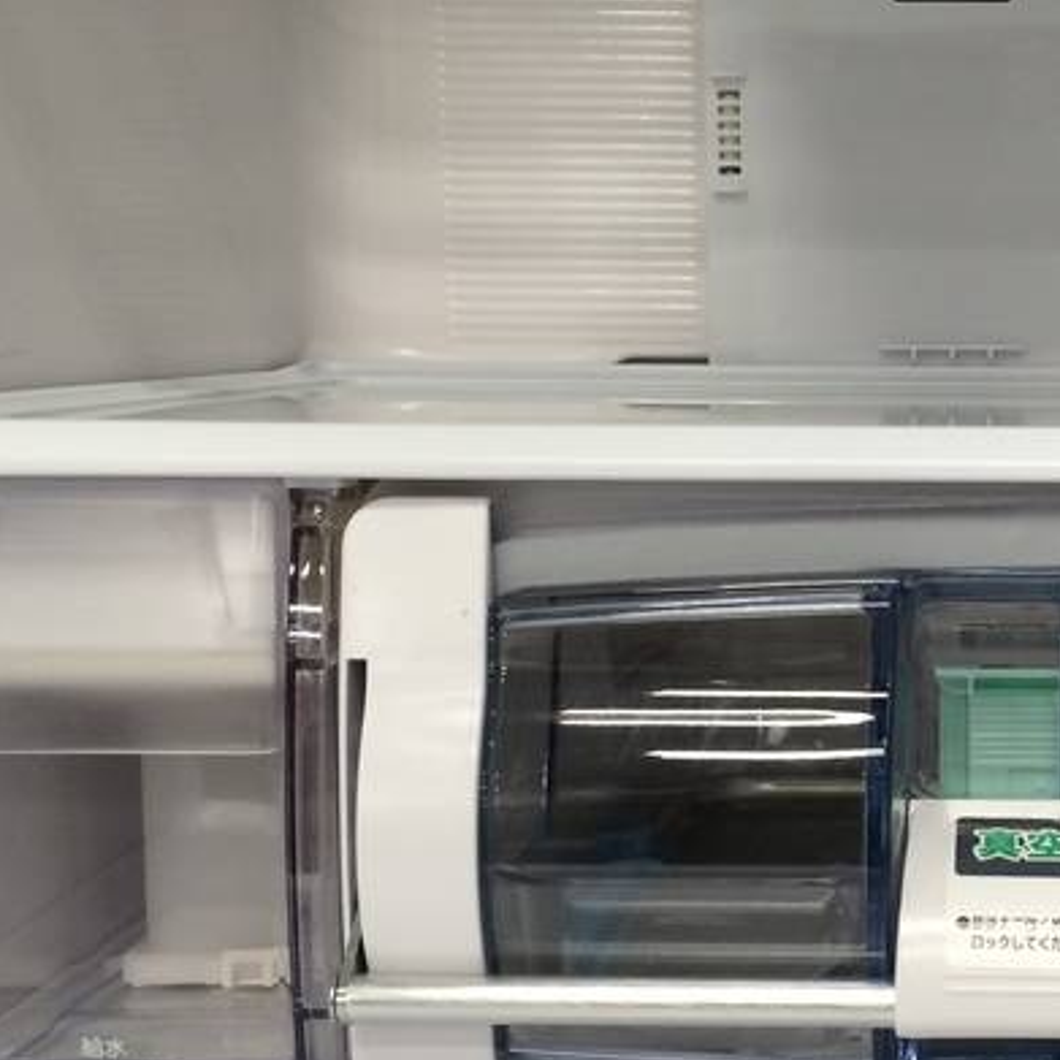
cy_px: 600
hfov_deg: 27.8
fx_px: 2044
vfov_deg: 29.0
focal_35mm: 59
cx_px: 992
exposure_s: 1/30
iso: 50
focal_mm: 4.15
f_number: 2.2
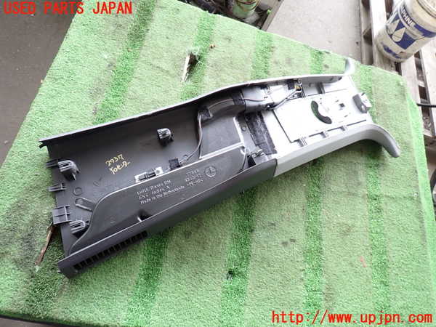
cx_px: 218
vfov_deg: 54.9
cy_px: 164
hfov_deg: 69.4
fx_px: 315
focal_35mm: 25
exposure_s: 1/60
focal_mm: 4.5
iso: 100
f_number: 2
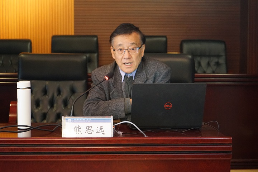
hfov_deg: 28.8
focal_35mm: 70
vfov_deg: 19.5
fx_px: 502
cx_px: 129
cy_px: 86
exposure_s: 1/25
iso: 6400
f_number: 5.6
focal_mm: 70
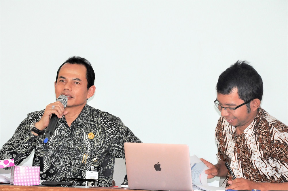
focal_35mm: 158
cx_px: 144
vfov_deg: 8.7
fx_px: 1258
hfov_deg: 13.1
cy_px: 96
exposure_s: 1/60
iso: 1600
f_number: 9
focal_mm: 105
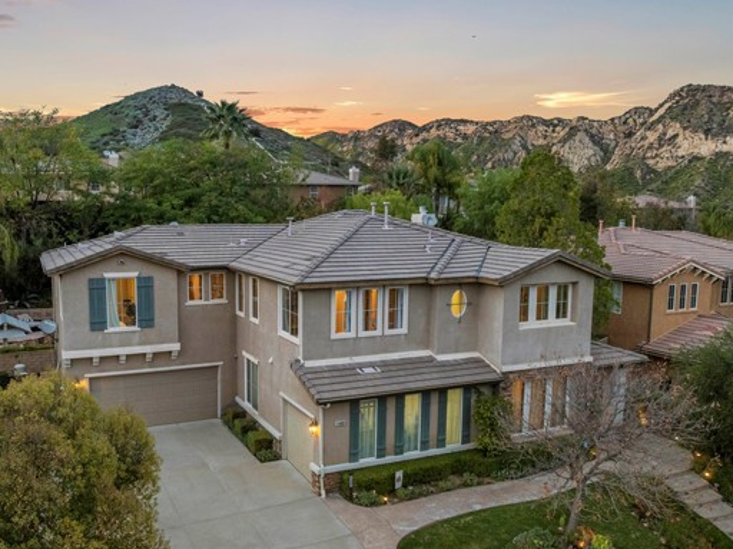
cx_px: 286
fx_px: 635
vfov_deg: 46.7
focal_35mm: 30
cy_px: 287
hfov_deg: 59.4
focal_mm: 12.29
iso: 800
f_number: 4.5
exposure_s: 1/30
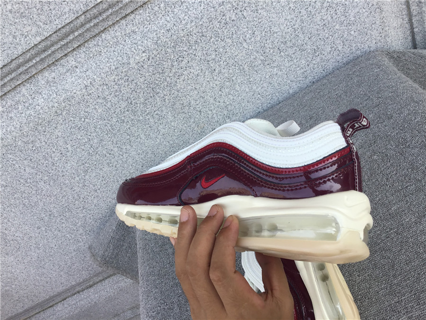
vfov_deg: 45.4
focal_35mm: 31
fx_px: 381
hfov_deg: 58.4
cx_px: 213
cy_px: 160
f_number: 2.4
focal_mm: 3.3
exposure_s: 1/302
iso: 25
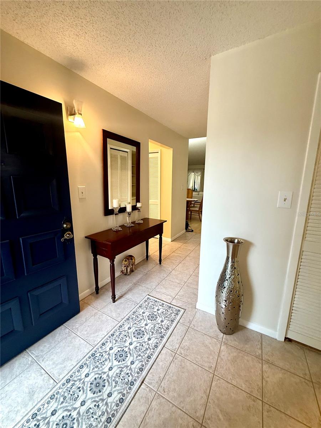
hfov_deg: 85.7
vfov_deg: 102.1
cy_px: 214
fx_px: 173
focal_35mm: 14
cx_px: 160
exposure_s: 1/60
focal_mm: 2.22
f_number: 2.2
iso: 250
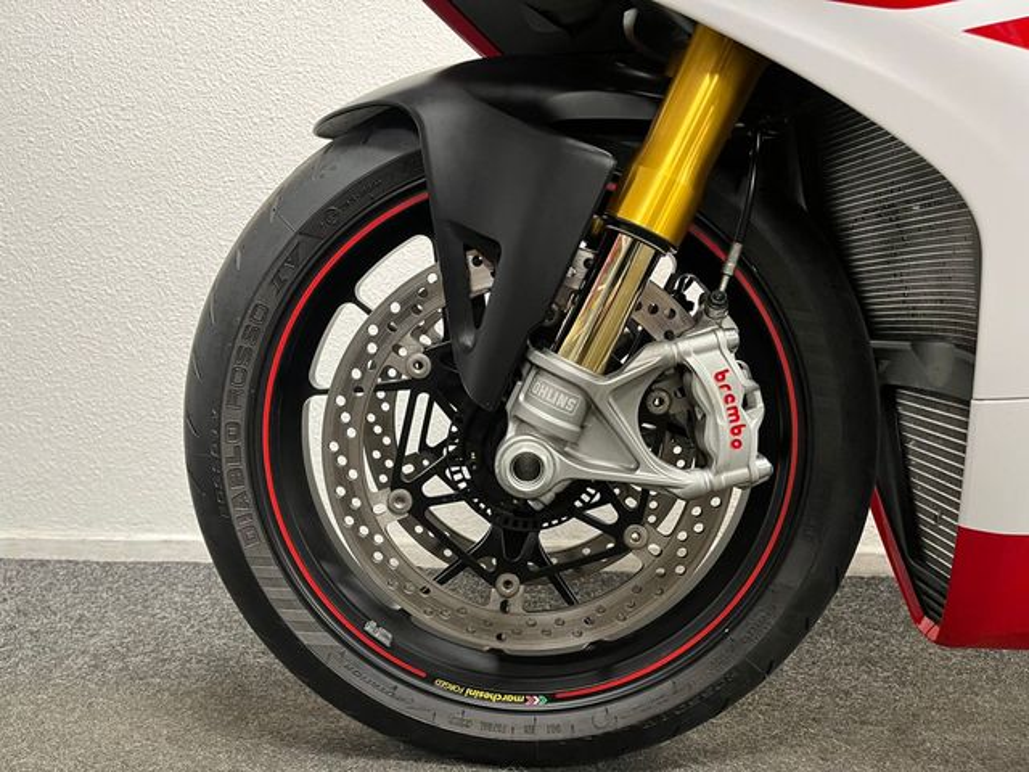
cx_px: 514
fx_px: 773
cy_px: 386
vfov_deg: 53.1
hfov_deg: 67.3
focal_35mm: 26
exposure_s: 1/50
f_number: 1.6
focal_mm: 5.1
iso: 400
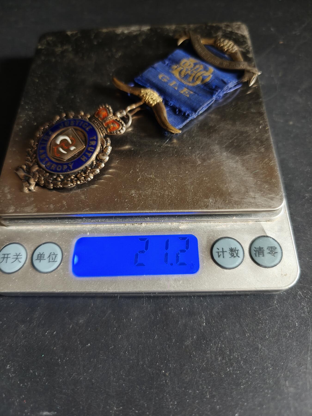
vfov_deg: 73.9
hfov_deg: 58.9
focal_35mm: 23
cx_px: 156
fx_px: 276
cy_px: 208
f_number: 1.6
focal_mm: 6.06
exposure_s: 1/50
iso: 320
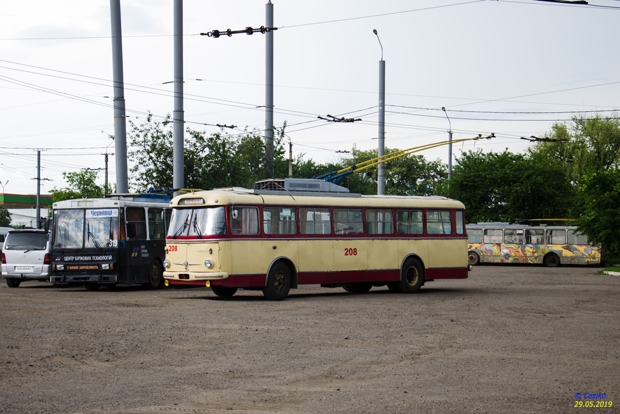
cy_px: 207
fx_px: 1163
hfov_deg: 29.9
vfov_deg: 20.2
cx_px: 310
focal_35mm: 68
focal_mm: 45
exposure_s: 1/160
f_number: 4.8
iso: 100
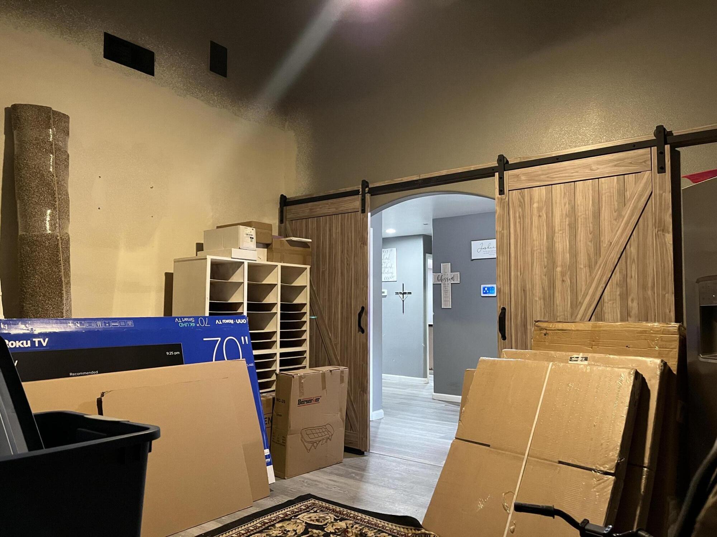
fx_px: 539
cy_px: 268
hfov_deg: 67.3
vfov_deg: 53.1
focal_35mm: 26
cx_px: 358
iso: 500
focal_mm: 5.1
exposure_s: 1/40
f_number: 1.6
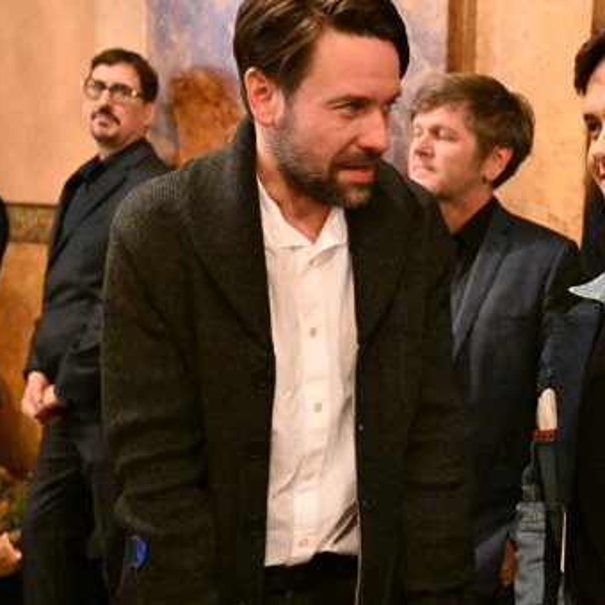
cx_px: 452
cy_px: 352
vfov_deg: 34.0
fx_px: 989
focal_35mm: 50
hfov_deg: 33.4
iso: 20000
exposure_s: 1/40
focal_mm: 29
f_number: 2.8
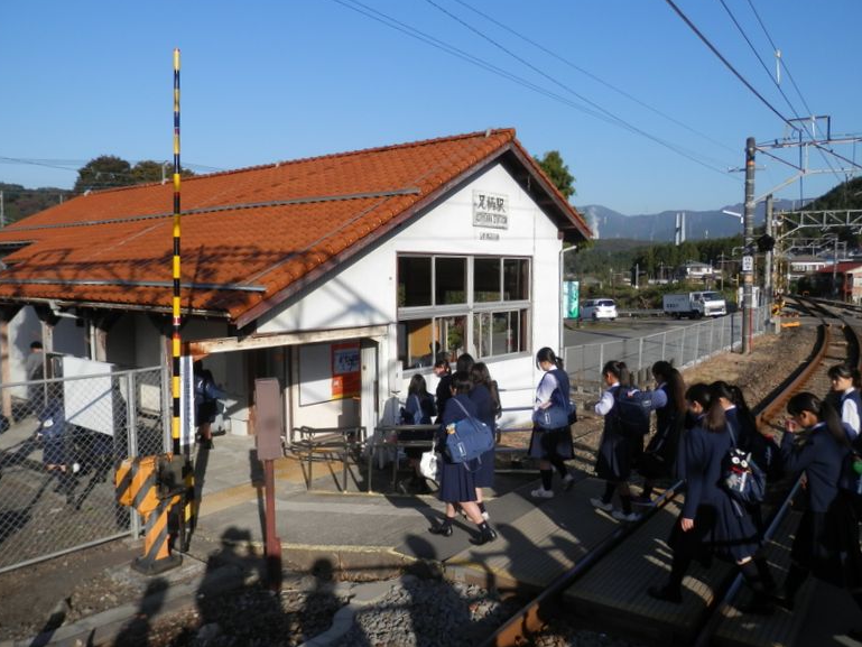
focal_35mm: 26
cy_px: 322
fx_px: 648
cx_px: 433
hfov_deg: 67.3
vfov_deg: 53.1
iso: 80
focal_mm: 4.5
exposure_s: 1/160
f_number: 8.7
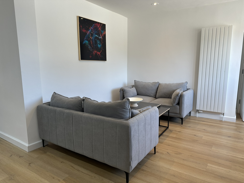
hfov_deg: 71.6
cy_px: 92
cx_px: 122
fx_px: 169
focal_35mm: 24
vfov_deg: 56.8
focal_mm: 6.86
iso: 64
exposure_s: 1/100
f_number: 1.78
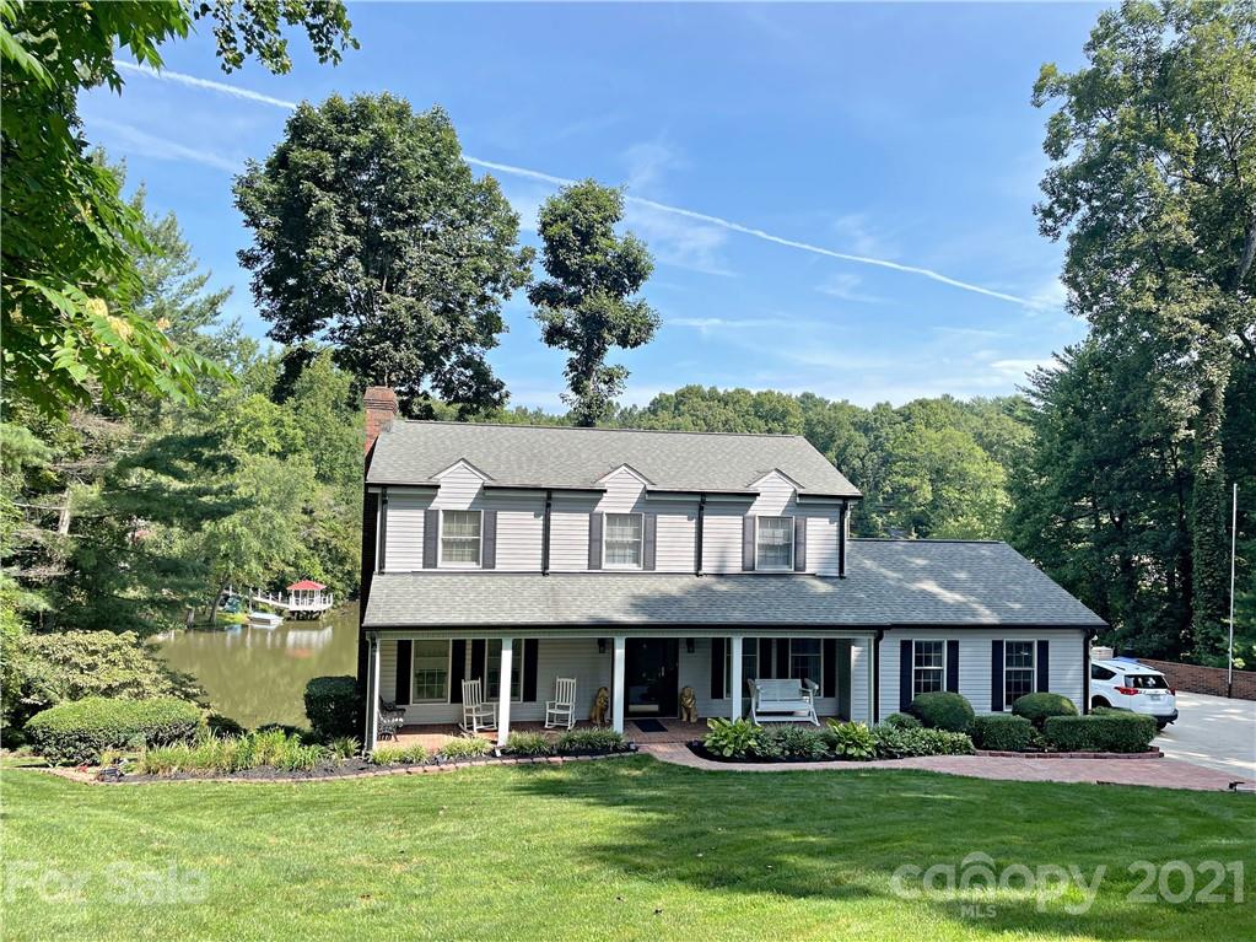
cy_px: 471
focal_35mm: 26
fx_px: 943
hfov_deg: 67.3
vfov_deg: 53.1
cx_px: 628
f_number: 1.6
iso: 32
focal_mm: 4.2
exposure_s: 1/535
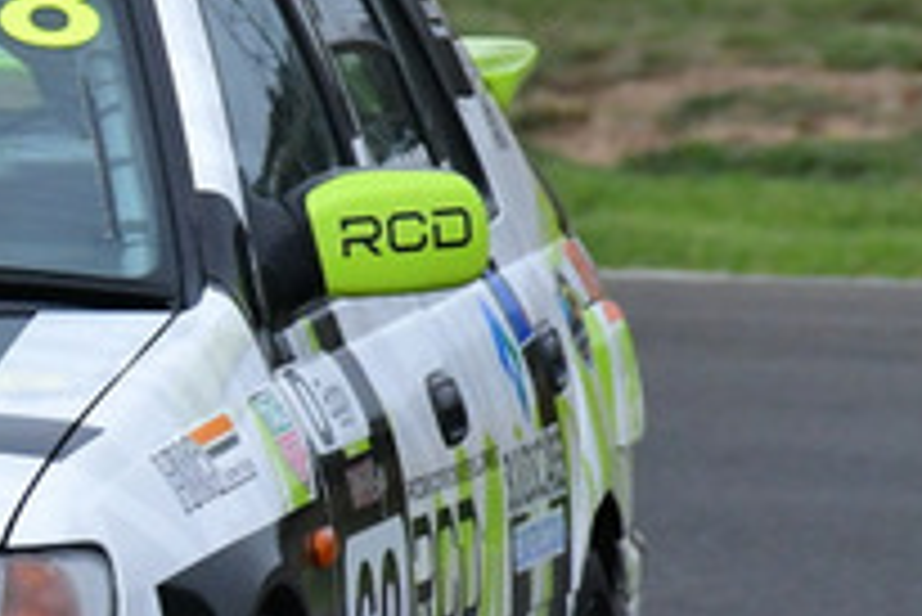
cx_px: -841
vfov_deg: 0.5
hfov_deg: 0.7
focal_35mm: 2933
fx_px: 75168
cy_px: 63
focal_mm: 500
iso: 2000
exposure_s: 1/640
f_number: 10
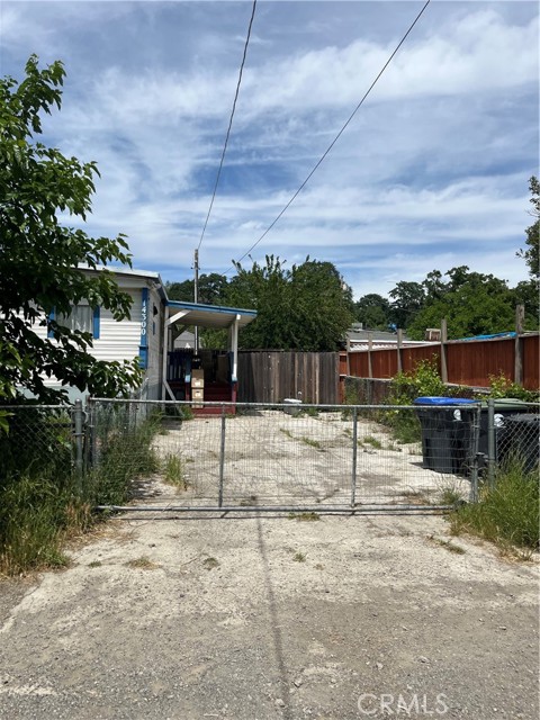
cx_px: 270
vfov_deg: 67.3
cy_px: 360
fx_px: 541
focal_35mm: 26
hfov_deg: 53.1
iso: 50
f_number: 1.6
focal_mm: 5.1
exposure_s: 1/6173
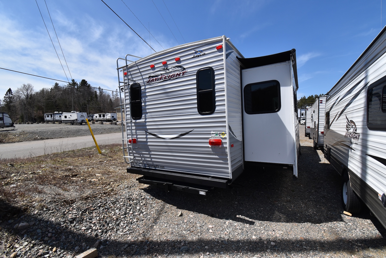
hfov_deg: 100.3
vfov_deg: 77.5
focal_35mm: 15
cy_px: 129
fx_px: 161
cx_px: 193
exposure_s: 1/400
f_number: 10
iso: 200
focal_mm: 10
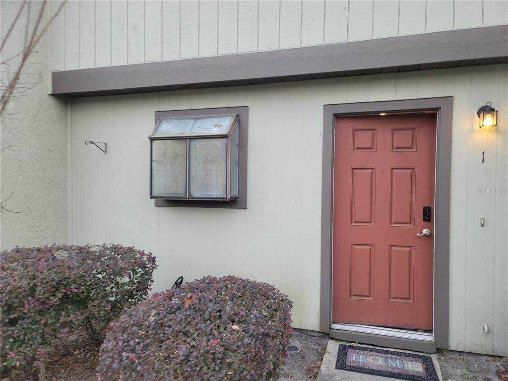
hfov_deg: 69.4
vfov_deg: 54.9
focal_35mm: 25
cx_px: 254
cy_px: 190
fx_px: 367
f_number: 1.8
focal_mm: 7
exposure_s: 1/60
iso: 32
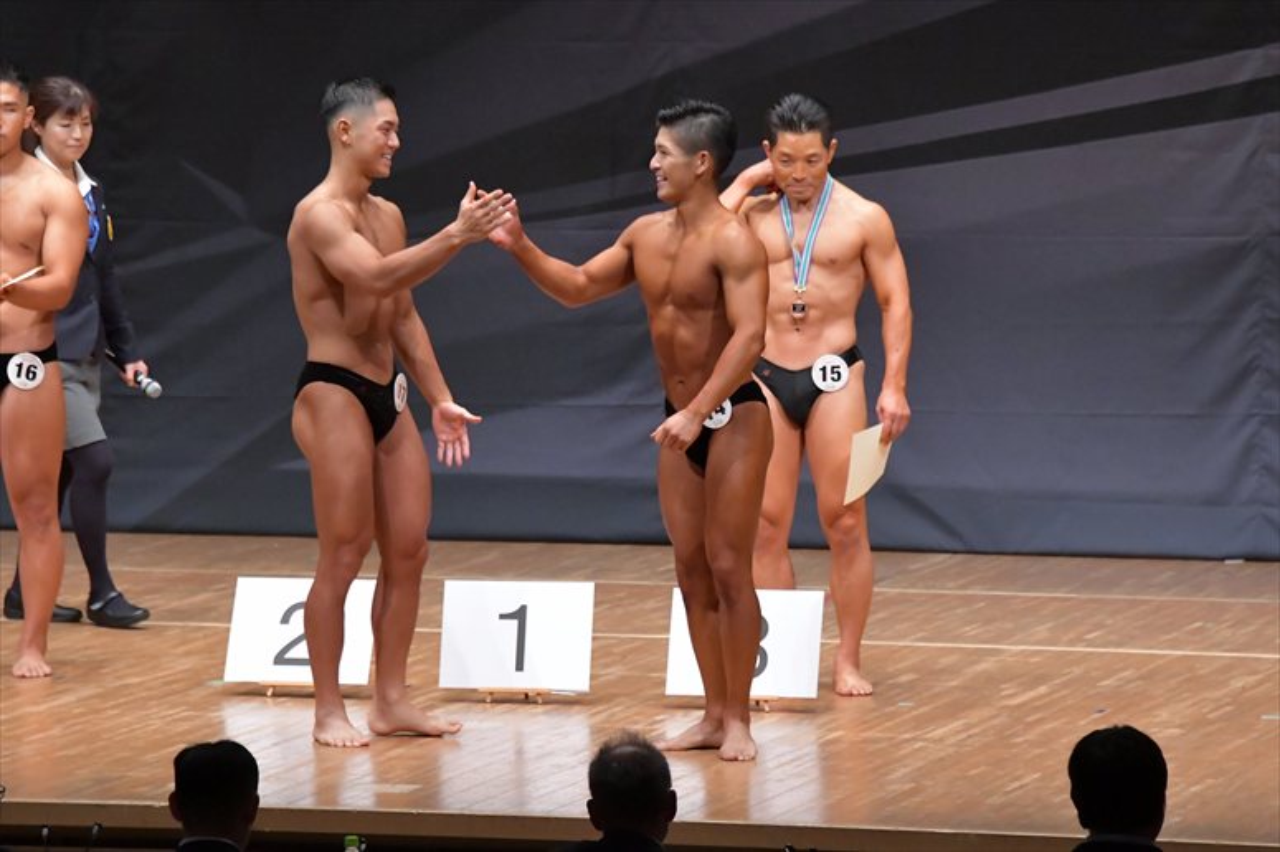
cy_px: 426
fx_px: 8529
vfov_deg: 5.7
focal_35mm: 240
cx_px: 640
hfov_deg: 8.6
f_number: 5.6
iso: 8000
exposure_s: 1/400
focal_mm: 160
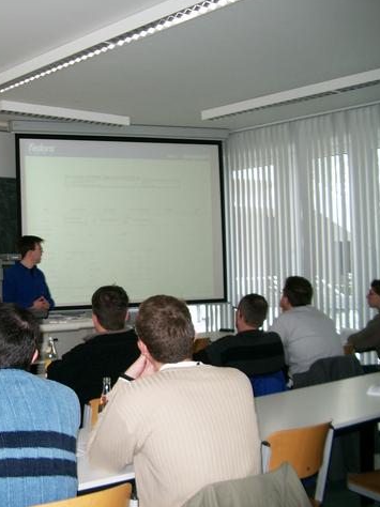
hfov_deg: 28.5
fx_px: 732
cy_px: 251
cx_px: 75
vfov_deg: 38.2
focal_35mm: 50
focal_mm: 7.6
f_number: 2.6
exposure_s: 1/60
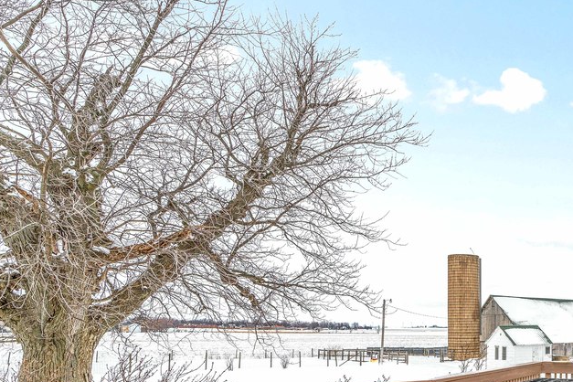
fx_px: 493
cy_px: 331
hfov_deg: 47.1
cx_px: 605
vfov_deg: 39.8
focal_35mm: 31
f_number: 8
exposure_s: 1/160
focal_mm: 12
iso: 200
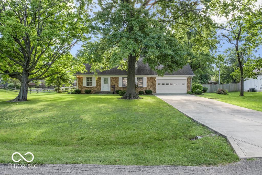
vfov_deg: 53.1
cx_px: 131
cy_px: 88
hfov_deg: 73.7
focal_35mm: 24
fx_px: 175
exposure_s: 1/20
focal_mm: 16
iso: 320
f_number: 8
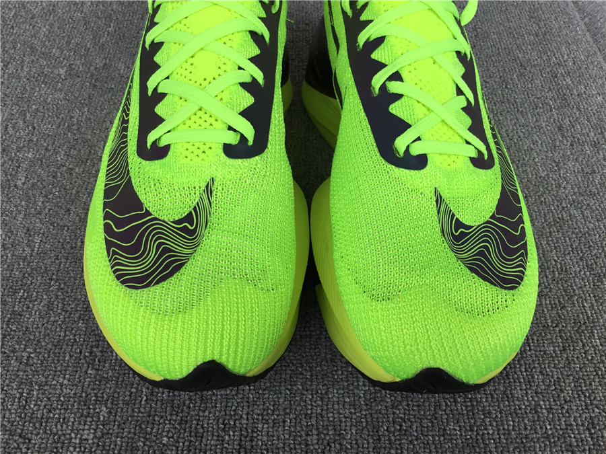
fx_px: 543
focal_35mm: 31
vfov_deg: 45.4
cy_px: 227
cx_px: 303
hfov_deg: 58.4
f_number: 2.4
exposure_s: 1/895
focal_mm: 3.3
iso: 25
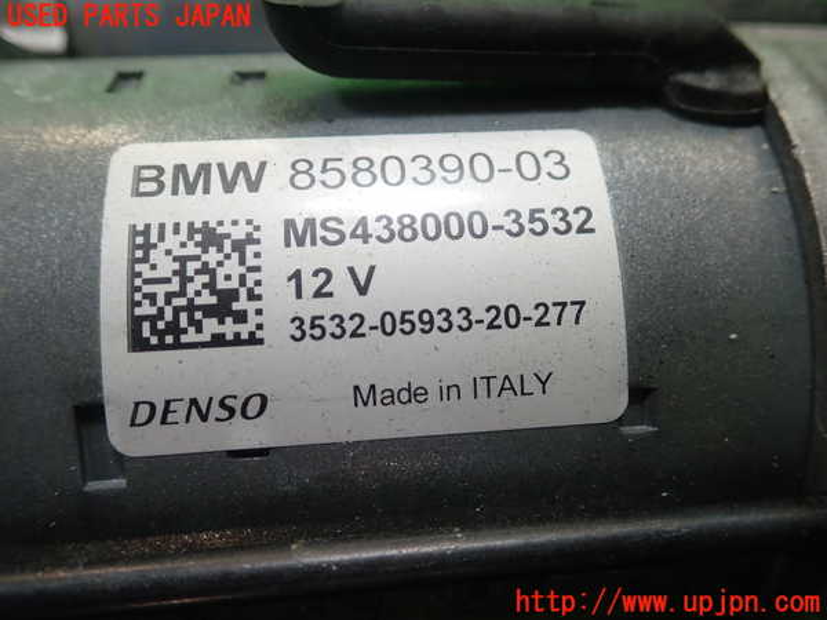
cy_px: 310
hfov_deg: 60.0
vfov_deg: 46.8
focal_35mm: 30
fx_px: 717
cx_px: 414
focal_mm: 5.5
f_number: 2.3
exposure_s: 1/125
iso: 160
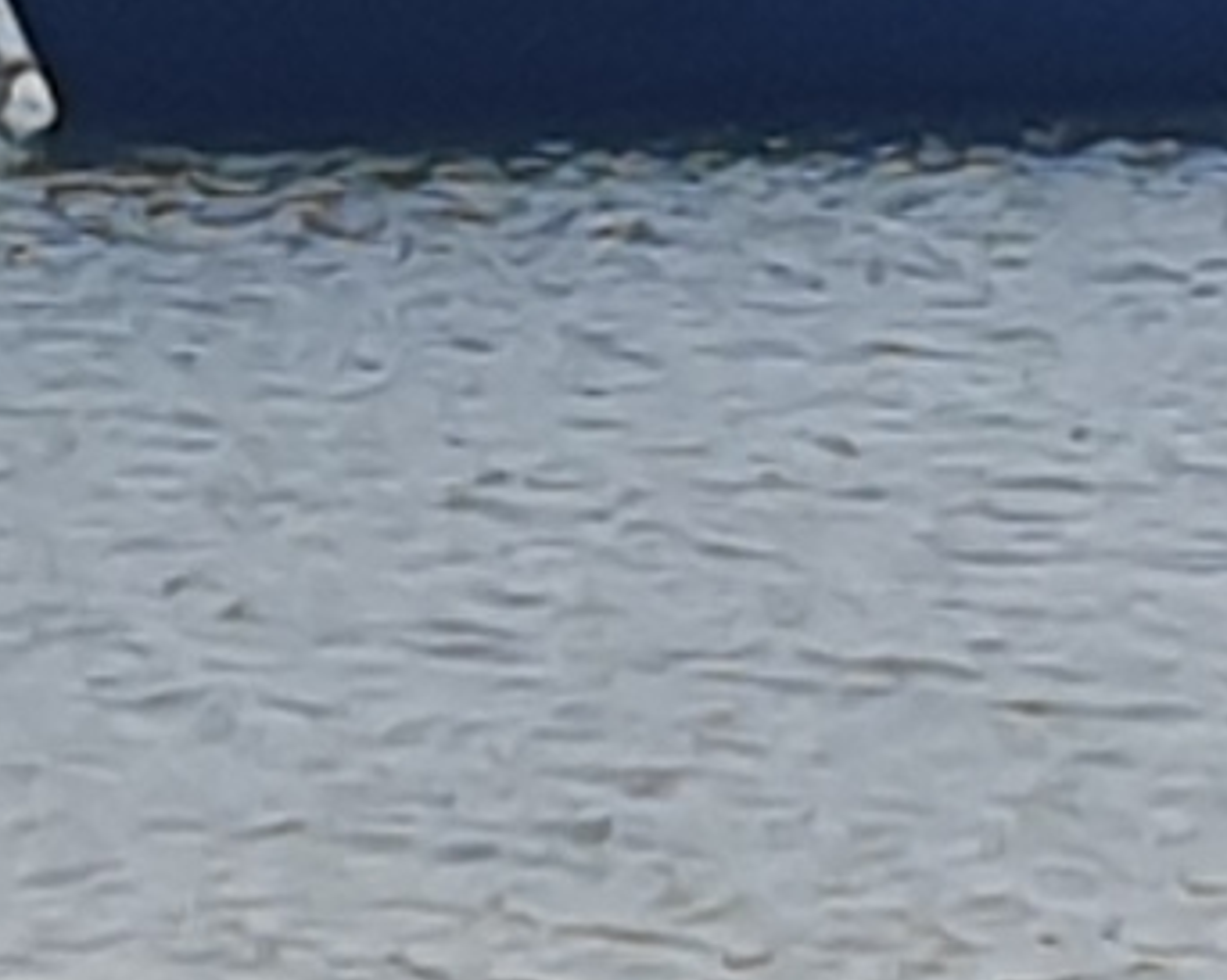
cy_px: -1098
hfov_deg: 9.0
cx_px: -115
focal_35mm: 214
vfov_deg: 6.9
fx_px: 7765
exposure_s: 1/2198
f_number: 2.4
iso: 50
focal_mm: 4.3
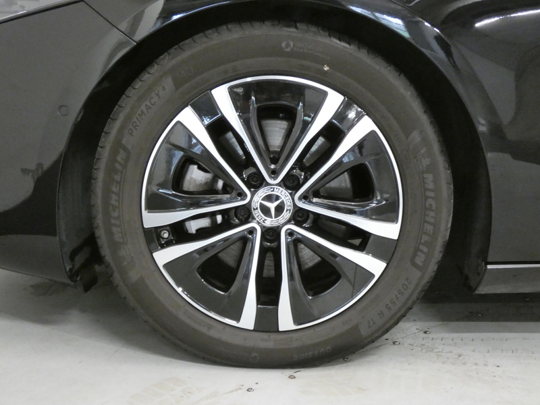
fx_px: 749
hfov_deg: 39.7
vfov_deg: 30.3
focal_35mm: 48
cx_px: 270
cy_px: 202
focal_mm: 8.6
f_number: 3.8
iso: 1600
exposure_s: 1/30
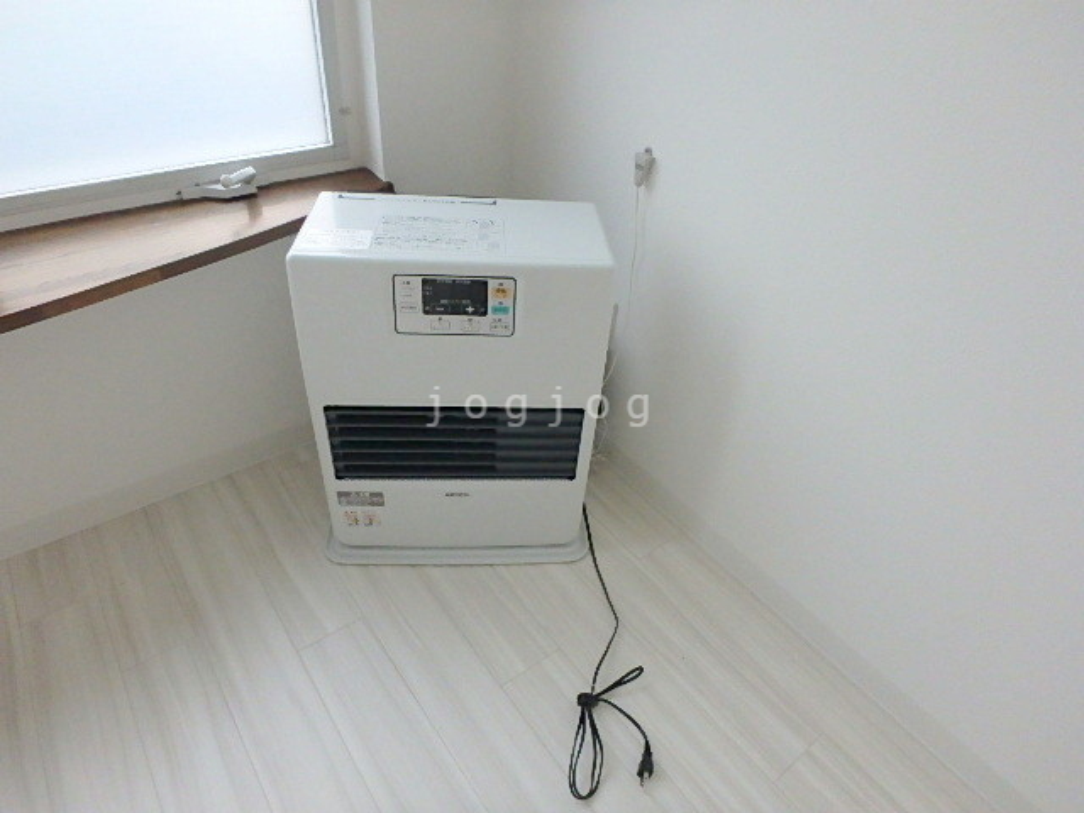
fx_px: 658
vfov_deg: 63.4
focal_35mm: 21
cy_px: 406
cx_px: 542
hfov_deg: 79.0
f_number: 3.5
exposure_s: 1/200
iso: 800
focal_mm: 3.7
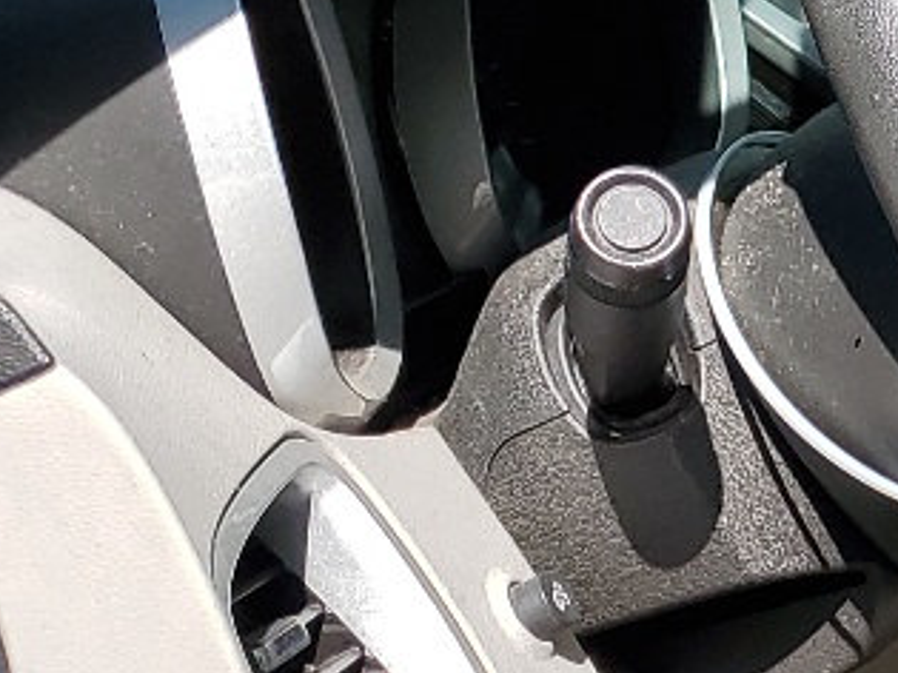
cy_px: 493
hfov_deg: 12.6
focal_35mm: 132
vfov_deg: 11.2
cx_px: 1961
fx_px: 3423
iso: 50
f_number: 1.5
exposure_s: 1/1667
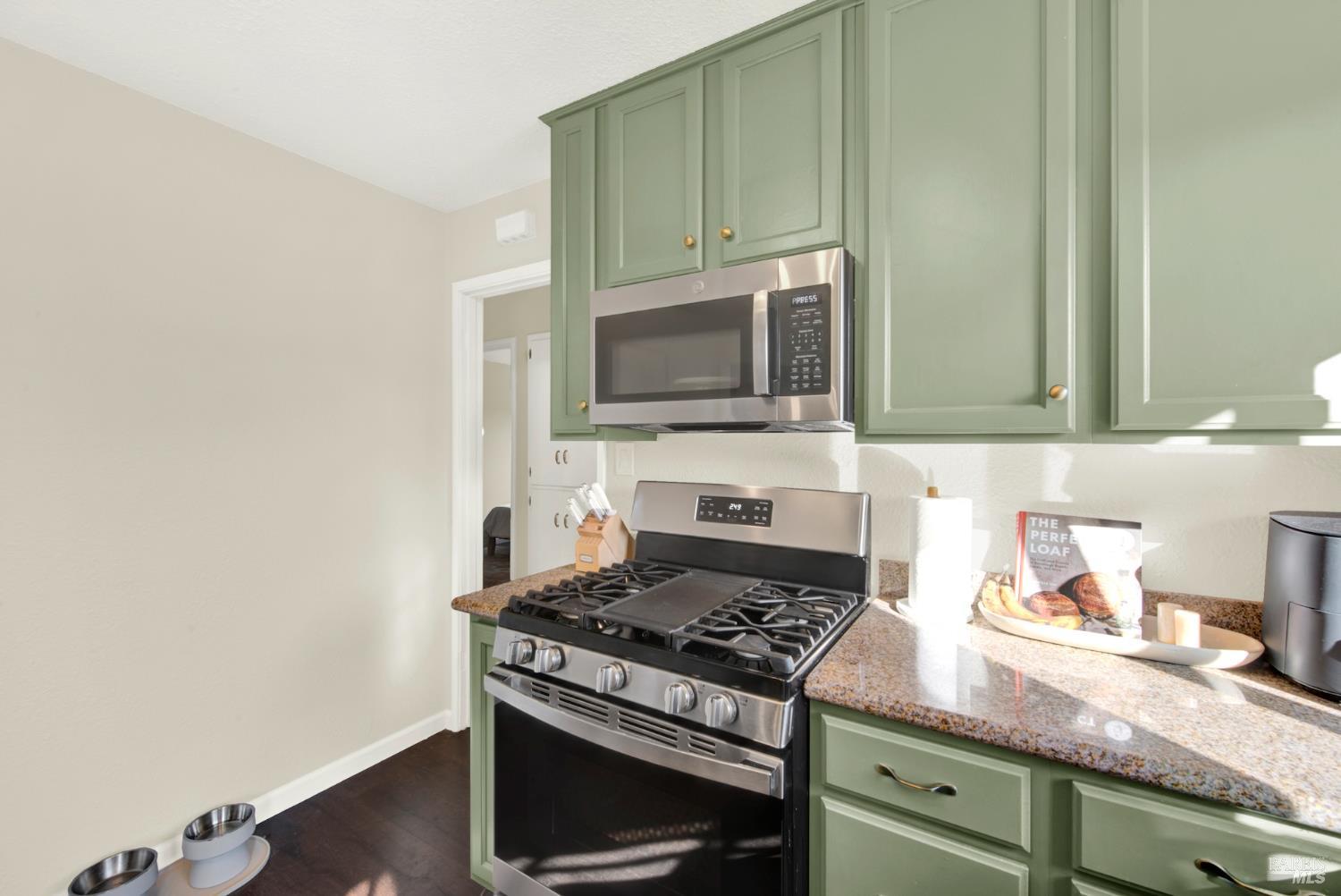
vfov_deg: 81.3
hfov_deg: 104.2
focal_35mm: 14
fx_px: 522
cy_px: 448
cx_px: 670
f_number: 14
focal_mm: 14
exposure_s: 1/8
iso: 100
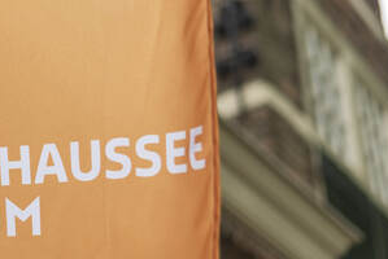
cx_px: 132
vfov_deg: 14.1
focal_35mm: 97
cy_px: 58
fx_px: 1046
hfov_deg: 20.9
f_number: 1.4
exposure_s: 1/500
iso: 50
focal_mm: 35
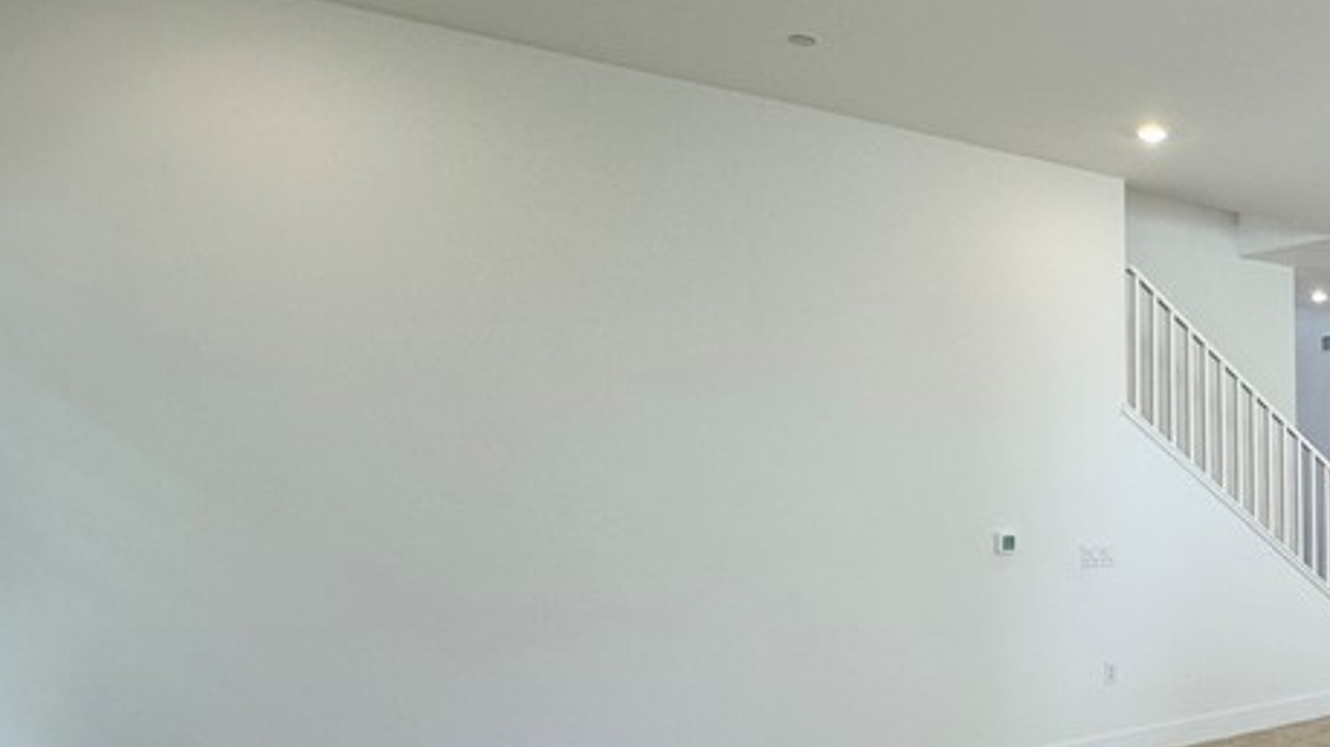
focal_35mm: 34
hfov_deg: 48.2
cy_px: 443
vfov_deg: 34.5
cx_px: 1321
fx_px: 1199
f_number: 2.2
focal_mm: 2.22
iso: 50
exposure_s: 1/120
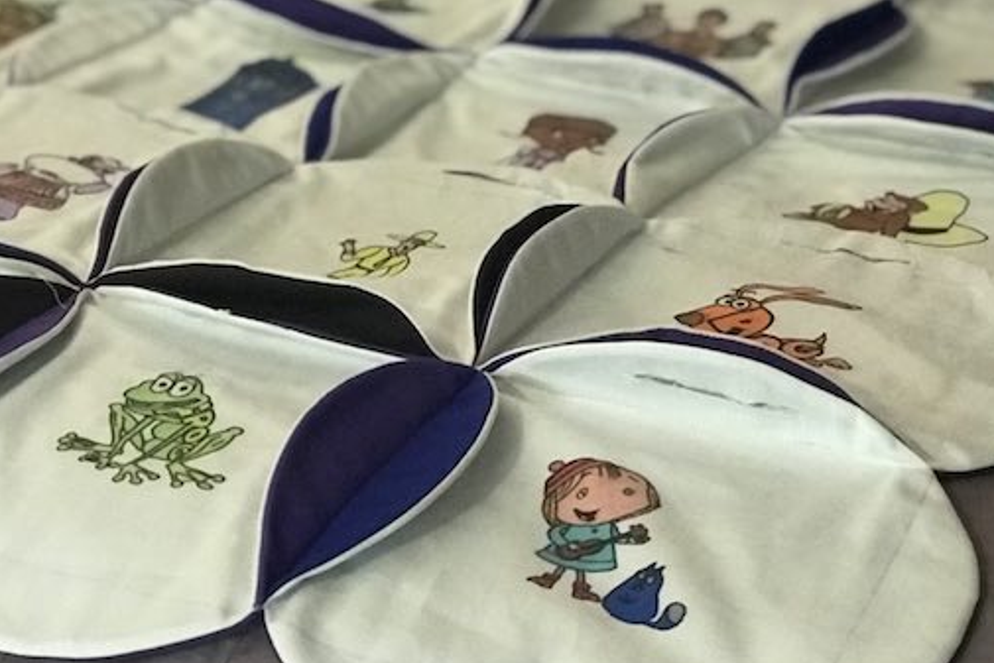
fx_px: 2430
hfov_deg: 23.1
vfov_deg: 15.4
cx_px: 404
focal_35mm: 88
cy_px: 141
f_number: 2.8
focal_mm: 6.6
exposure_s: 1/59
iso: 1000
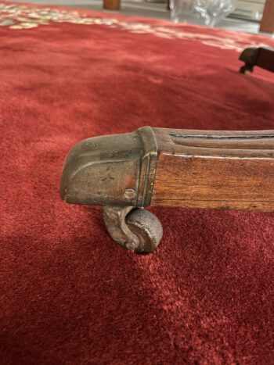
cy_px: 182
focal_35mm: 26
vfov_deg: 67.3
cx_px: 137
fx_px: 275
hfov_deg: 53.0
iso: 400
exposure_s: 1/10
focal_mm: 4.2
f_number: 1.6
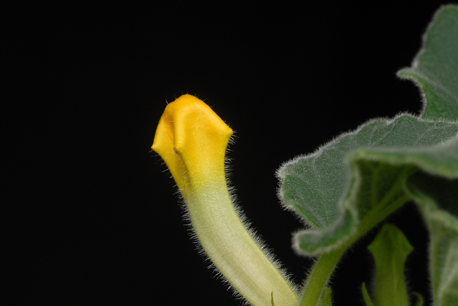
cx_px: 229
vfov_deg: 15.2
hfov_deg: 22.6
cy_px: 153
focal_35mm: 90
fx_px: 1146
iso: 200
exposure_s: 1/80
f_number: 14
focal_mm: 60
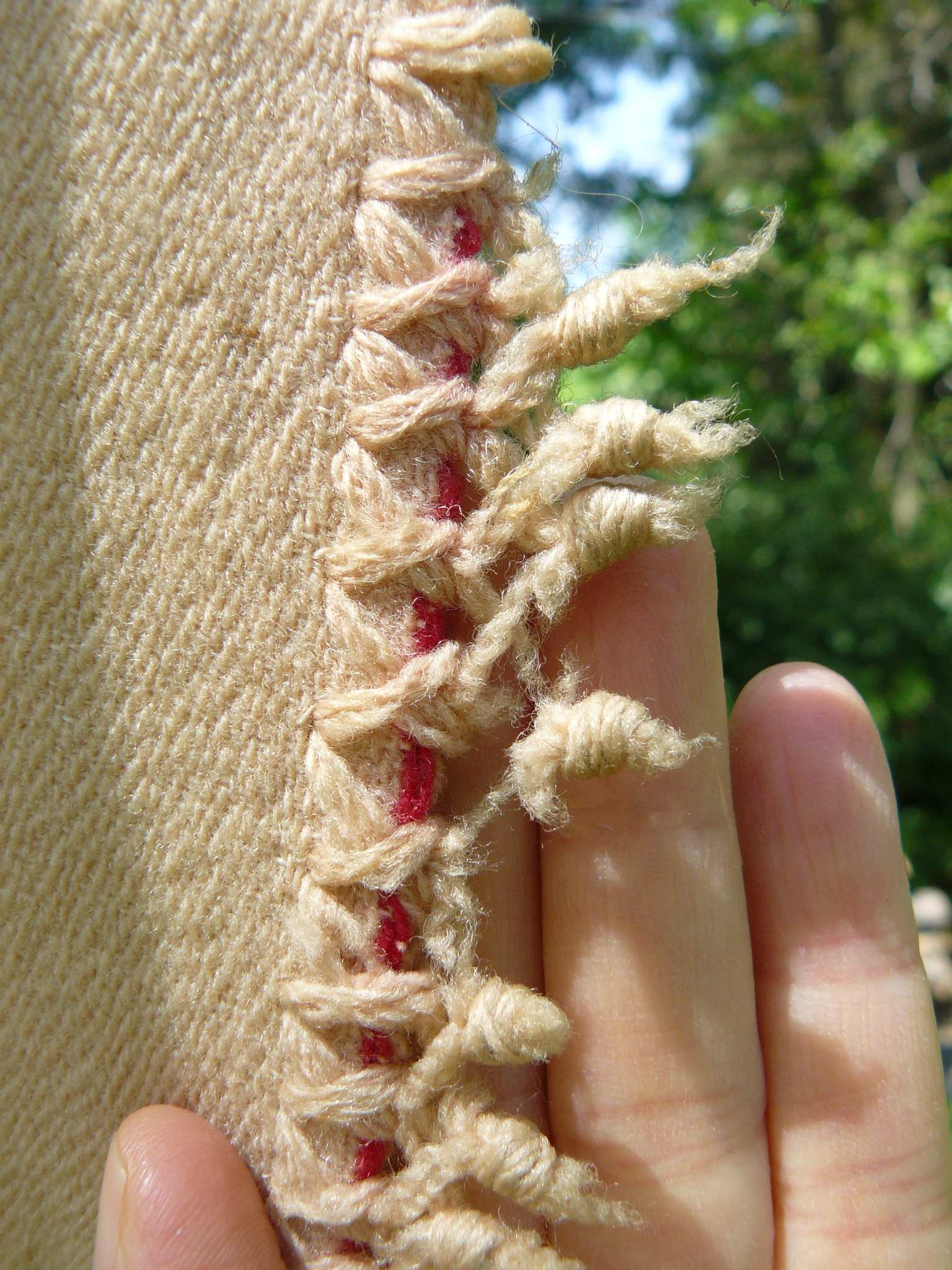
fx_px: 1320
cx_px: 476
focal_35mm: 36
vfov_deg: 51.4
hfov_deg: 39.7
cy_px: 635
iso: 100
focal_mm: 6
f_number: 4
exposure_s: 1/200
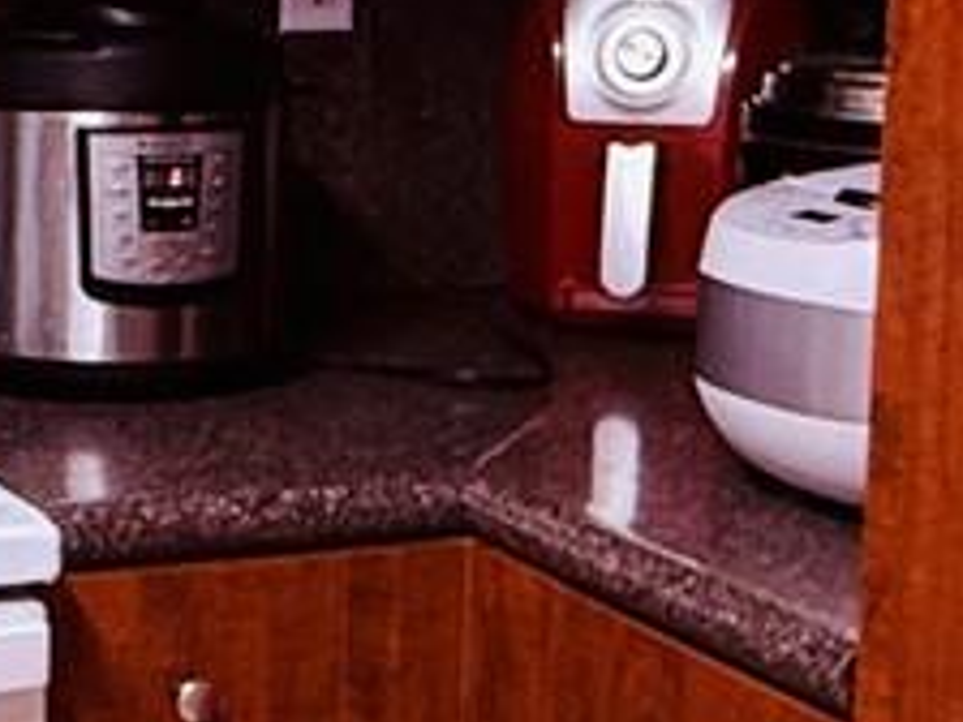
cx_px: -60
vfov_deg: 14.8
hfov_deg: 19.0
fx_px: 2782
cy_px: 215
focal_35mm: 100
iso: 250
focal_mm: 2.22
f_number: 2.2
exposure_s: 1/60
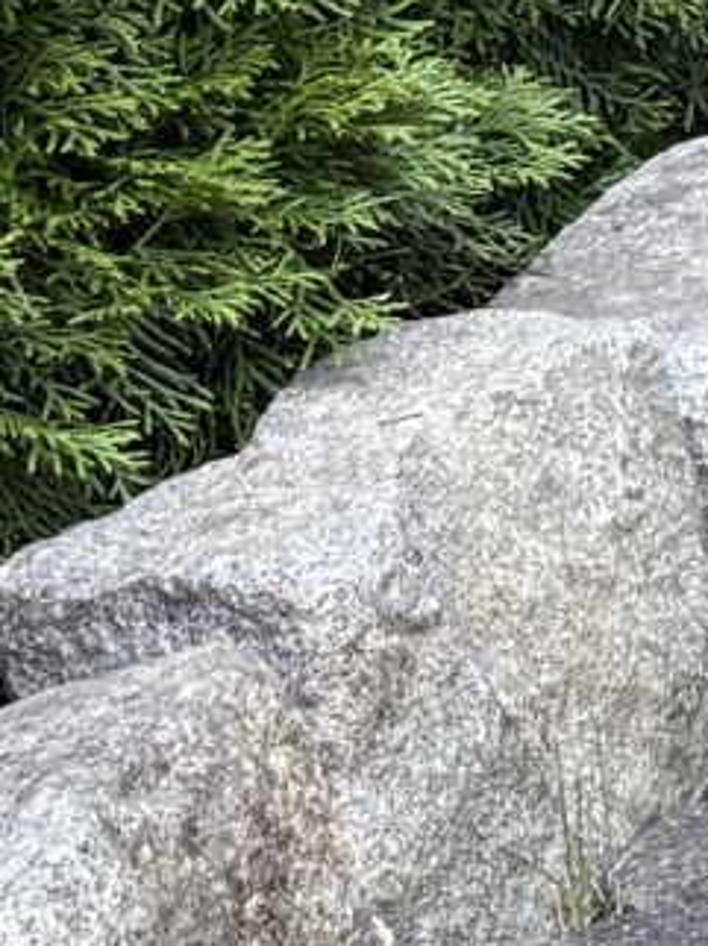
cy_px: 414
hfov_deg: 6.5
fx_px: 5216
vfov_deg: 10.4
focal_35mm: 191
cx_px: 2679
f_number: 1.78
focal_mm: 6.76
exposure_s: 1/200
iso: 200
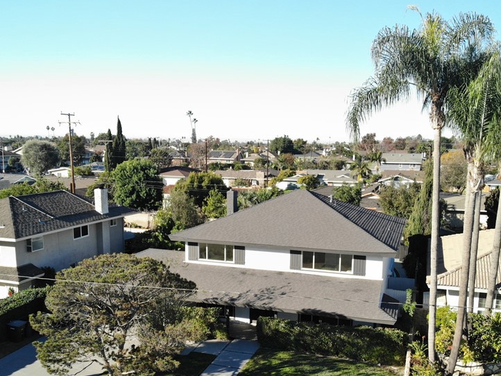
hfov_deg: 53.9
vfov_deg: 41.4
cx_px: 266
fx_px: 492
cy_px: 245
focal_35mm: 34
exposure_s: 1/50
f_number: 2.8
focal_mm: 4.5
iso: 100
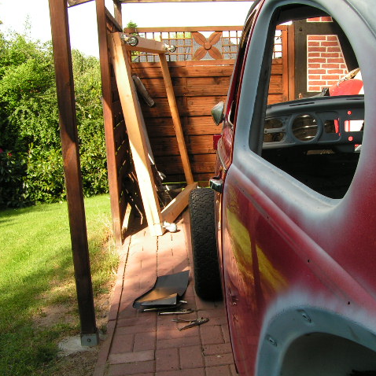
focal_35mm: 45
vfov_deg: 37.6
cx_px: 245
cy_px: 188
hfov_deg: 37.2
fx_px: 553
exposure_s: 1/100
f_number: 5
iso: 50
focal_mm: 6.3
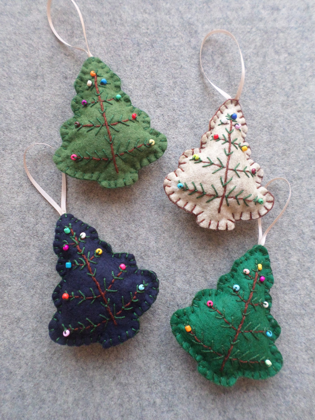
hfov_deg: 54.9
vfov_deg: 69.4
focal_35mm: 25
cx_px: 158
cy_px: 210
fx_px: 303
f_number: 2.5
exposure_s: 1/30
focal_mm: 4.5
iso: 200
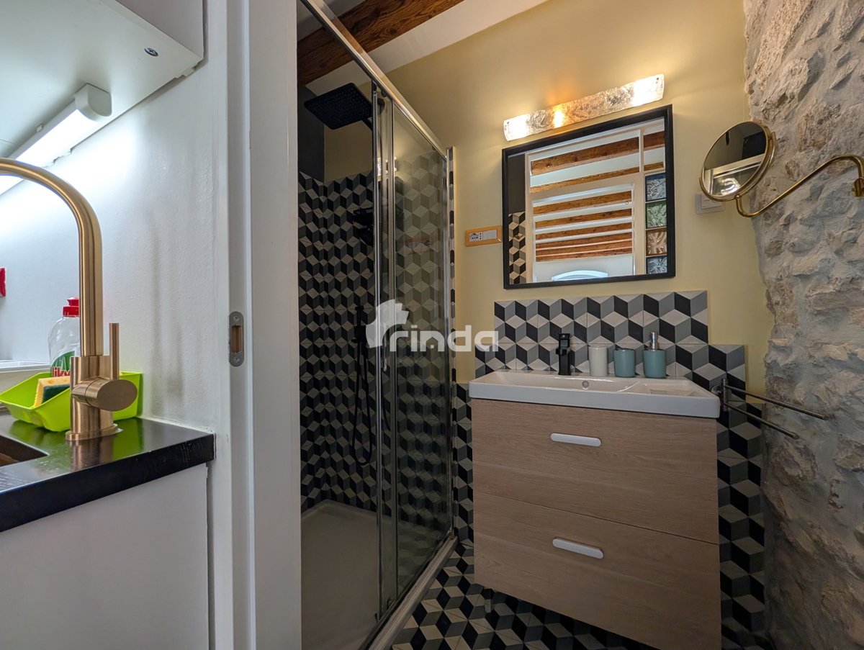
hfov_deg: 110.5
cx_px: 432
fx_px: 300
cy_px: 325
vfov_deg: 94.6
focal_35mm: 12
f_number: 1.7
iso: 64
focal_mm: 2.02
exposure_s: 1/143
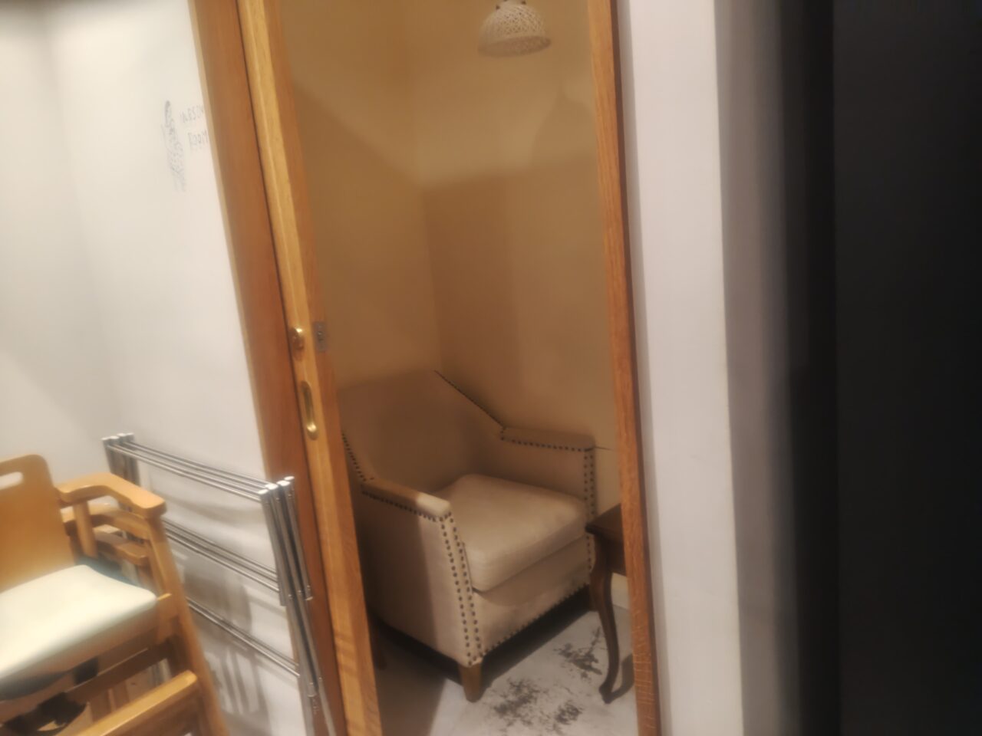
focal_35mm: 23
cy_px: 368
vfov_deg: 58.9
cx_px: 491
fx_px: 652
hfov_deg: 73.9
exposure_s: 1/60
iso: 695
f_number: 1.9
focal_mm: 5.56
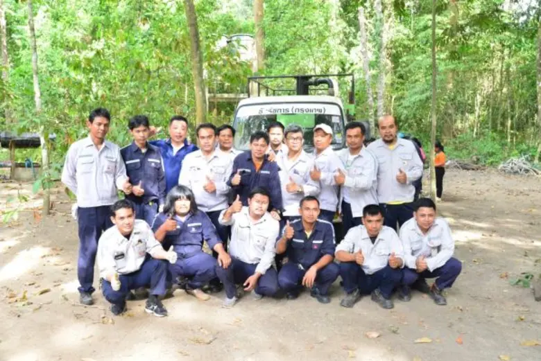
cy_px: 180
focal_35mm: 32
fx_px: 481
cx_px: 270
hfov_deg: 58.7
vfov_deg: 41.2
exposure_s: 1/40
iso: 5600
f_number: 9
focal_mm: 32
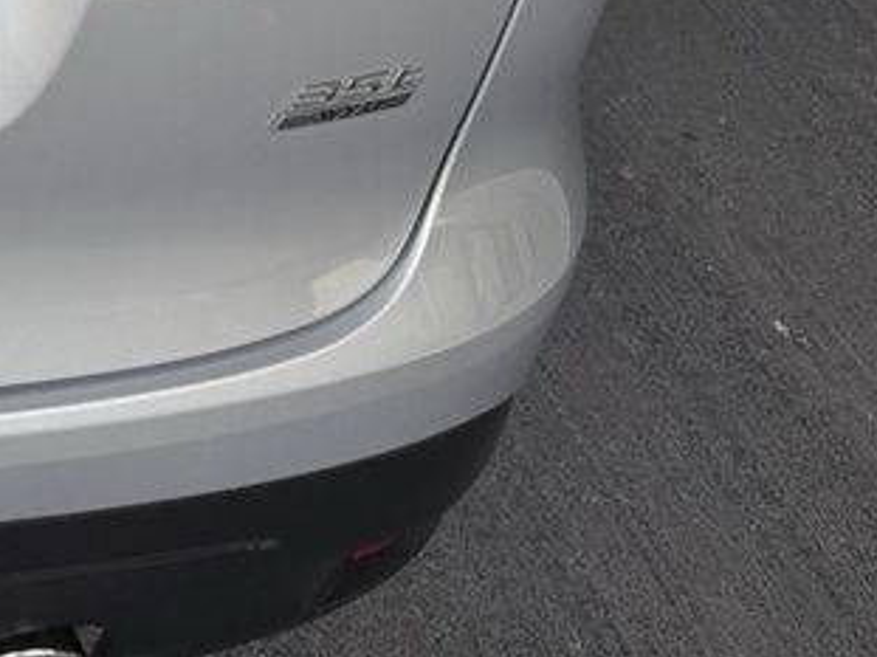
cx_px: -544
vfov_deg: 17.5
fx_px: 2001
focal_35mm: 79
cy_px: -195
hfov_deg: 20.2
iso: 80
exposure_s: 1/1337
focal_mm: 6.76
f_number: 1.78
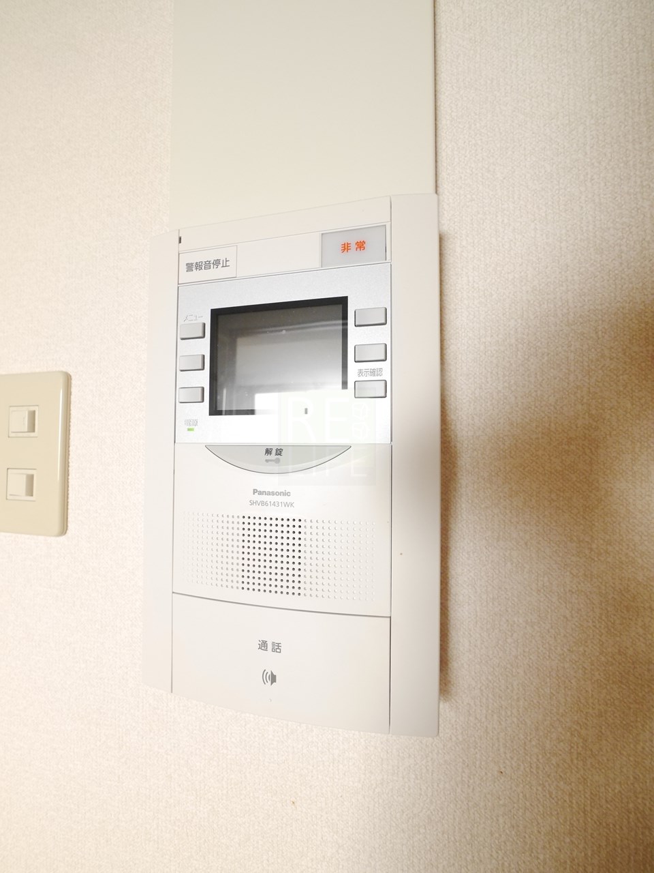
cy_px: 436
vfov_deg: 102.1
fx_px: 353
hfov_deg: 85.7
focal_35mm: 14
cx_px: 327
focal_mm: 7
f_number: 5
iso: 1600
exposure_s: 1/160
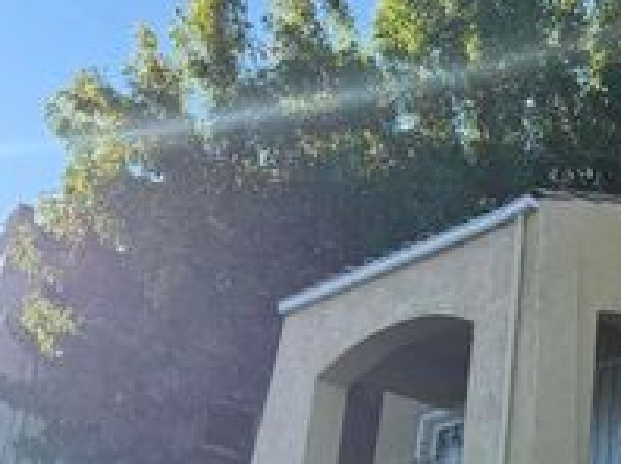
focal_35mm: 72
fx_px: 1290
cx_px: 768
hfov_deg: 24.3
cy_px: 466
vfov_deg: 19.8
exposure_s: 1/1211
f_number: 1.78
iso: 80
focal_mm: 6.76
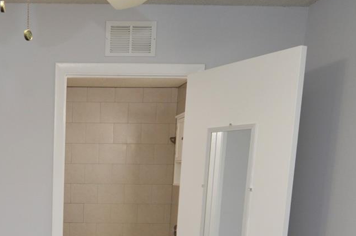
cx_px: 42
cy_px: 260
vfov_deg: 27.3
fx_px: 444
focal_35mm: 45
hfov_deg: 40.6
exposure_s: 1/60
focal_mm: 12
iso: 400
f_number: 4
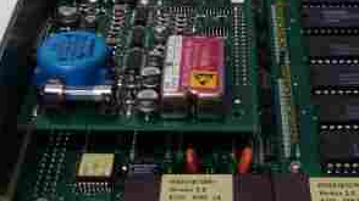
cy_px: 77
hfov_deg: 27.9
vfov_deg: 16.1
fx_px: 714
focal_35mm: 75
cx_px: 260
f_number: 2
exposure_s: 1/33
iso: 224
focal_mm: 3.79
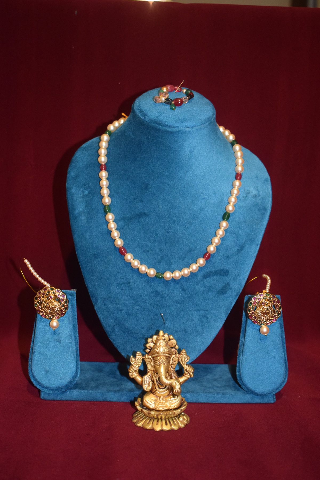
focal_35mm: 57
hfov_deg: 23.8
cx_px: 160
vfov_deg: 35.1
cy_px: 240
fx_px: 760
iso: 2500
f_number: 4.8
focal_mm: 38
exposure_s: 1/60
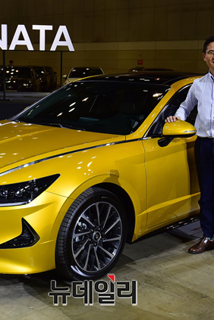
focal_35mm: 53
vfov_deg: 37.5
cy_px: 159
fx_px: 473
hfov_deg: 25.5
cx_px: 92
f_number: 5.6
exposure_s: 1/250
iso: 400
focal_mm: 35
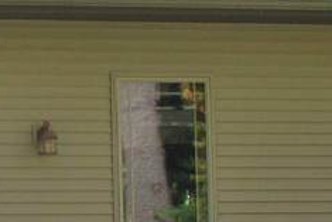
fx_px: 1356
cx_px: -490
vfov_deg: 9.3
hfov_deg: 11.4
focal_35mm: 147
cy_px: 84
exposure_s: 1/200
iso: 100
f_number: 6.3
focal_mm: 18
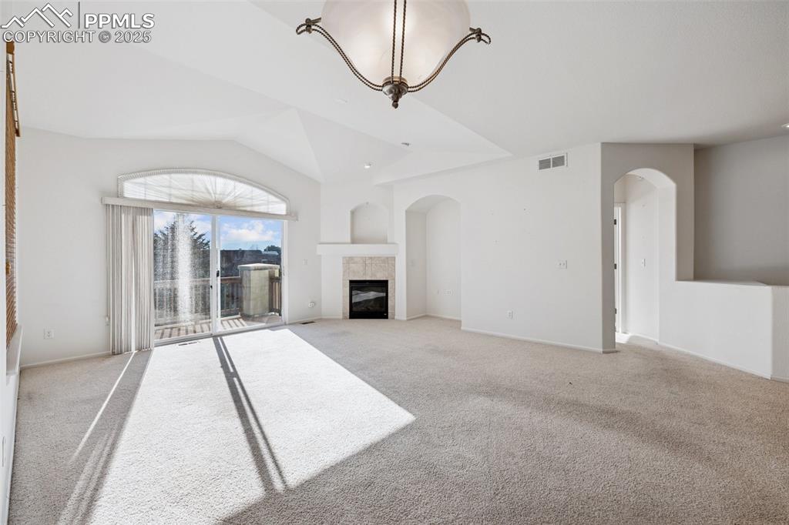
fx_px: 329
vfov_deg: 77.3
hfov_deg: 100.4
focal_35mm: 15
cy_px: 262
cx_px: 394
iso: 100
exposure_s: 1/50
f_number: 11
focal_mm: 15
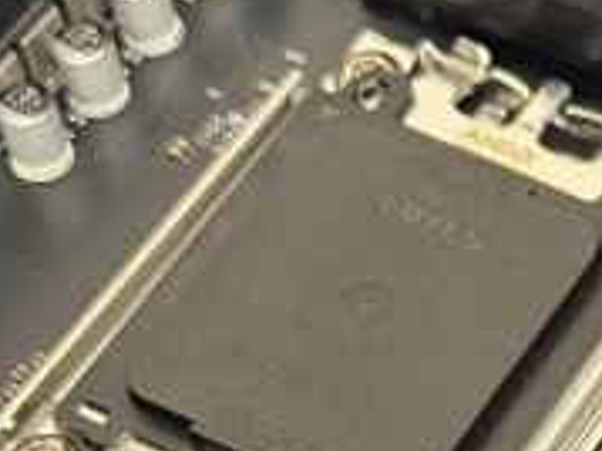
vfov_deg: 8.0
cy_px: 719
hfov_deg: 10.6
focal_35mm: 180
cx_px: 928
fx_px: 3128
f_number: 1.78
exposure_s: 1/40
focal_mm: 6.76
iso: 320
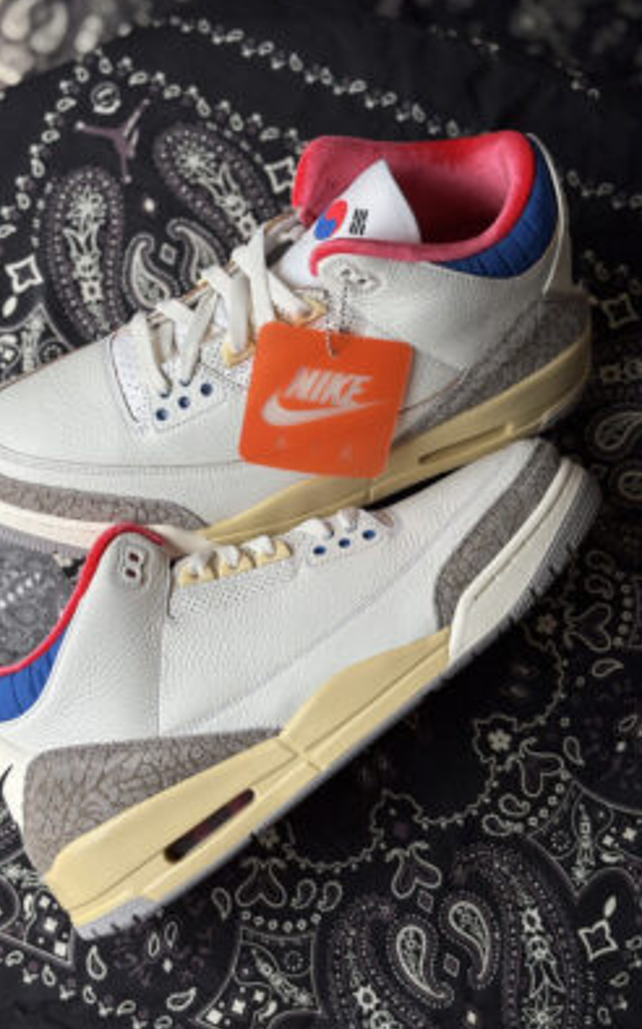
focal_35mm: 56
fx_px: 1569
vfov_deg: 36.3
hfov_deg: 23.1
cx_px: 284
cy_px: 509
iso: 32
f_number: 1.6
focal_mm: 5.96
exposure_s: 1/830
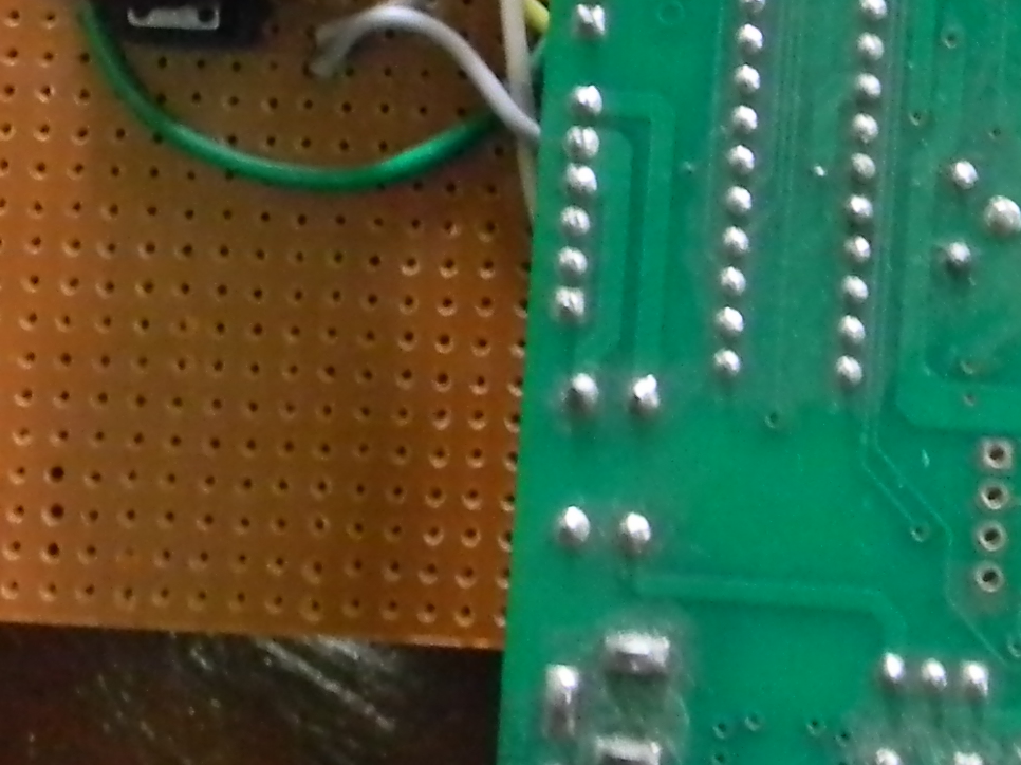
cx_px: 977
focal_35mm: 116
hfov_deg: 16.7
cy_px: 245
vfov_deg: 12.7
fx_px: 3421
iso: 100
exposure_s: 1
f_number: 3.5
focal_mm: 5
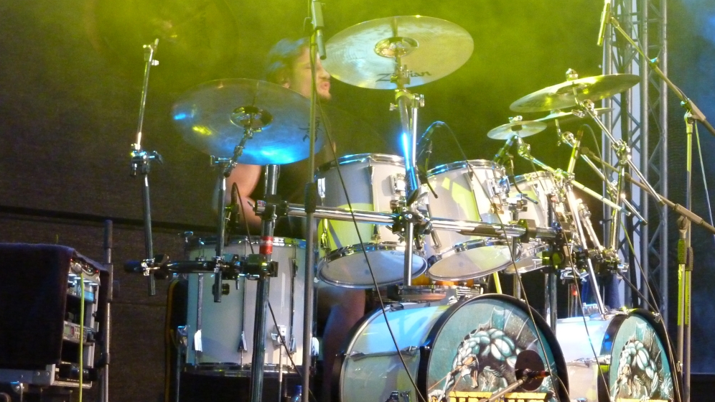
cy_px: 208
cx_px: 358
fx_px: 1990
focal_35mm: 105
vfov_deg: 11.5
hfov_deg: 20.4
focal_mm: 15.8
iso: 800
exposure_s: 1/15
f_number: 4.3
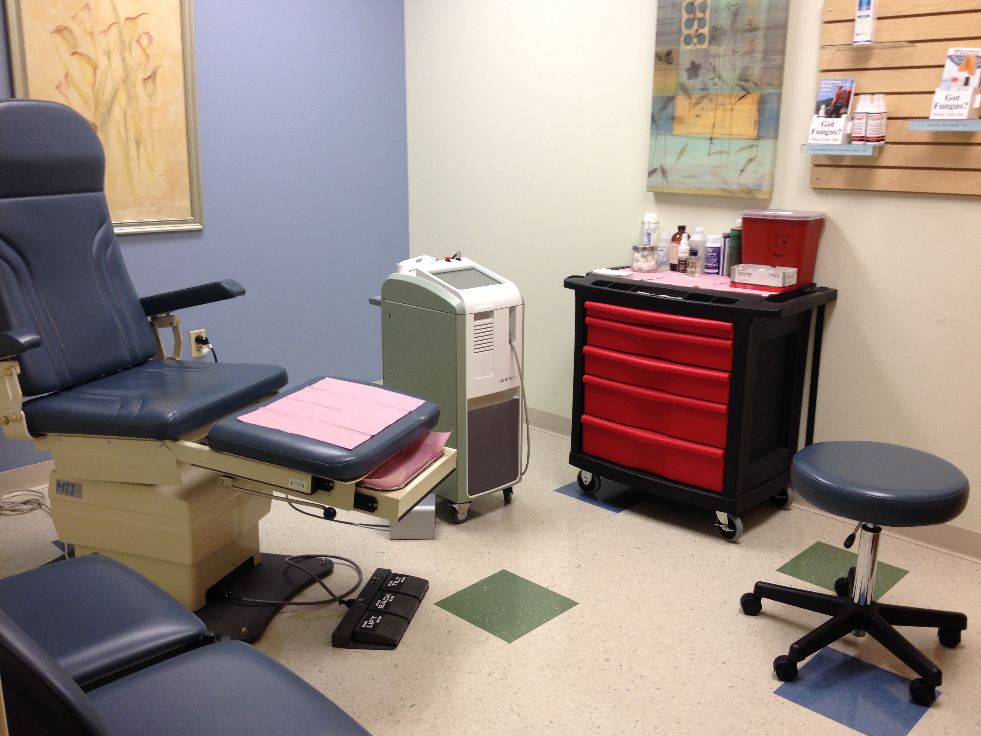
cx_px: 490
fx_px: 992
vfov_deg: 40.7
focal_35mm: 35
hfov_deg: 52.6
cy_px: 368
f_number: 2.4
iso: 50
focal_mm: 4.28
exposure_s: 1/24
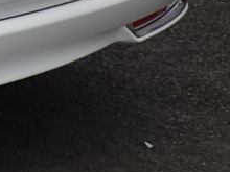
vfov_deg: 8.8
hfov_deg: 11.1
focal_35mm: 158
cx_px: -263
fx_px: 1050
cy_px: -197
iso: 125
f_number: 4.6
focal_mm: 6.1
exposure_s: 1/500
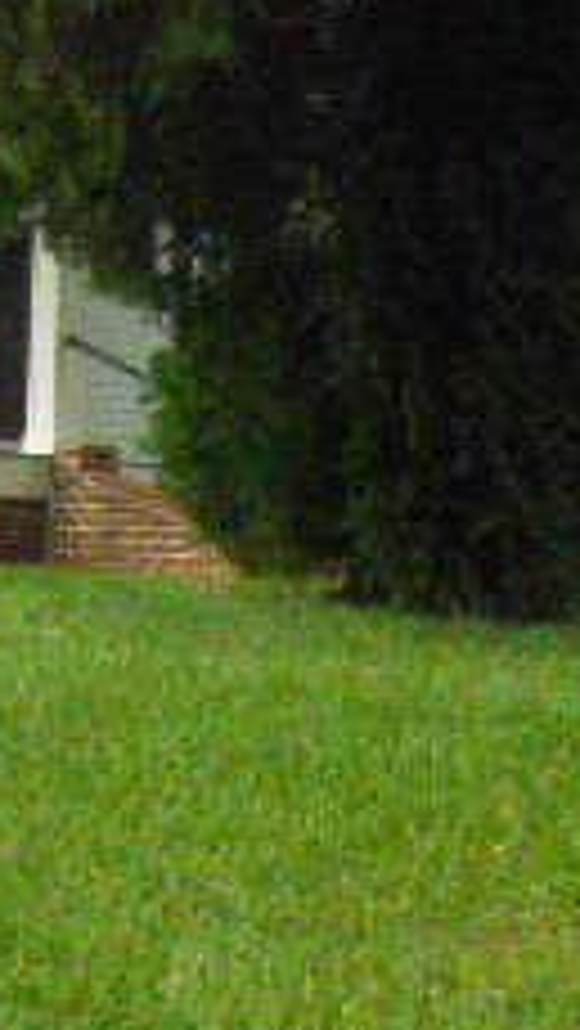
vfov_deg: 34.3
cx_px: -414
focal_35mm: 61
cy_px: 486
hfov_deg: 16.9
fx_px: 1666
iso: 3200
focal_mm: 3.58
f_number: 8
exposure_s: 1/2000
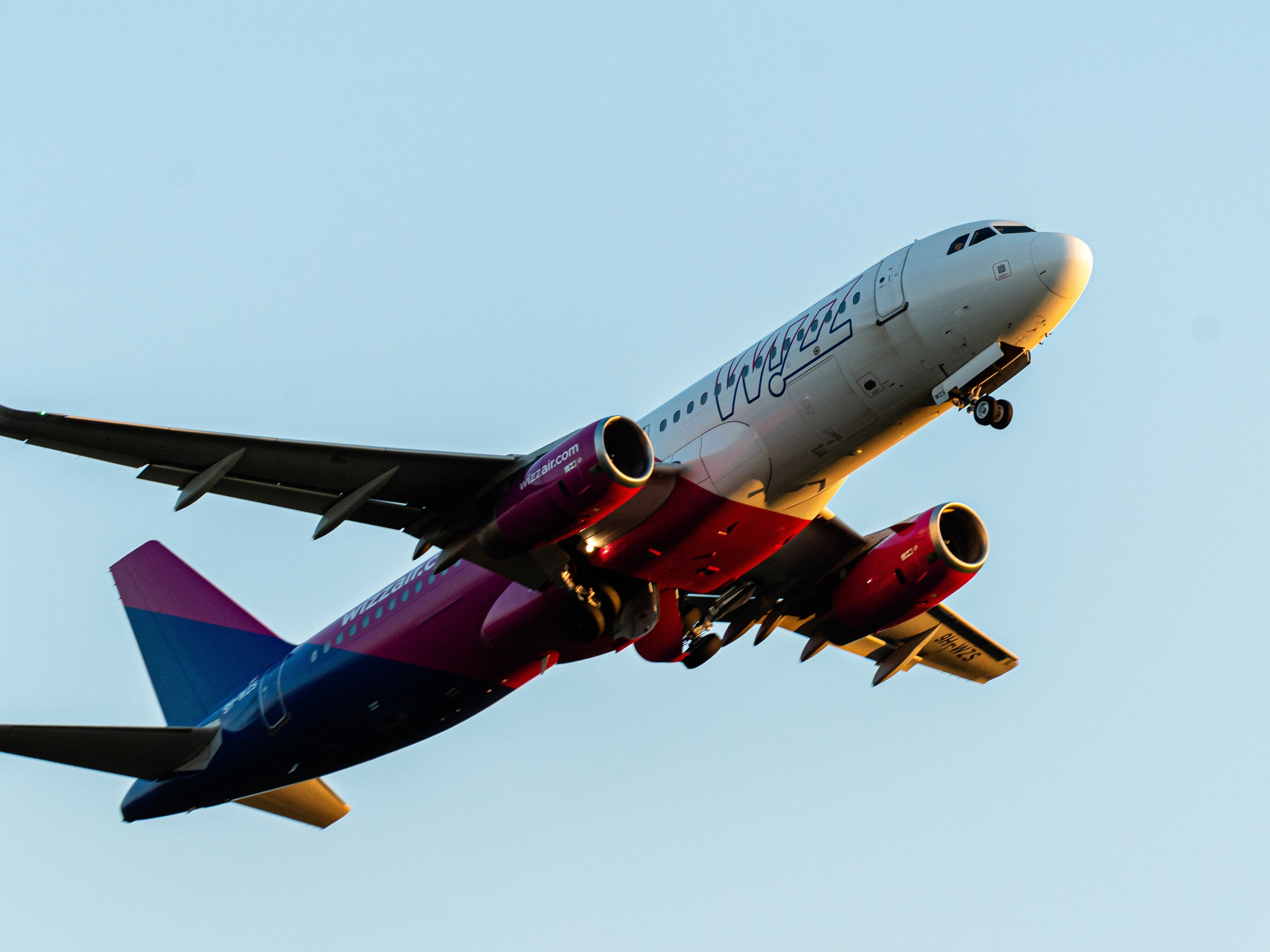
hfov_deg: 6.9
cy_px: 476
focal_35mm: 286
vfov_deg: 5.2
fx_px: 10493
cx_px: 582
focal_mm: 264
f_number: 7.1
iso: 800
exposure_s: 1/800
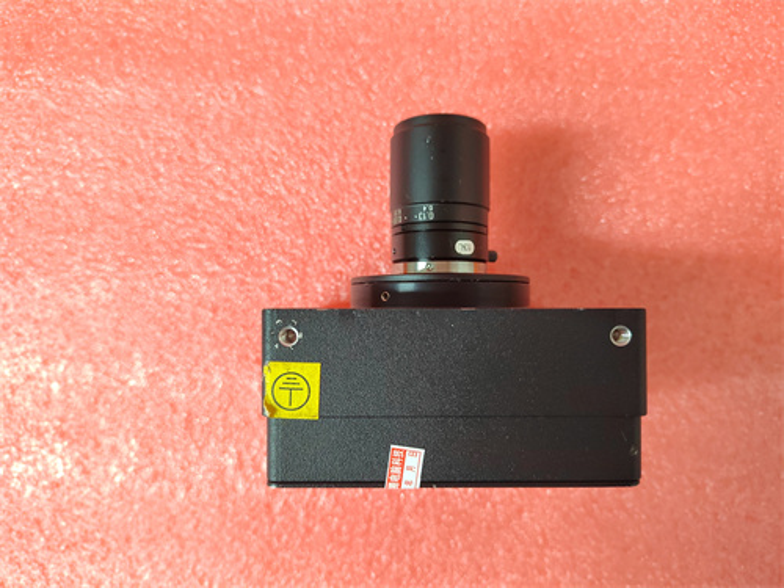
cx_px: 392
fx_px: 521
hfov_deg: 73.9
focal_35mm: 23
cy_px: 294
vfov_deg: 58.9
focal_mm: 5.52
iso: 3297
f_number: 1.9
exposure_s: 1/50
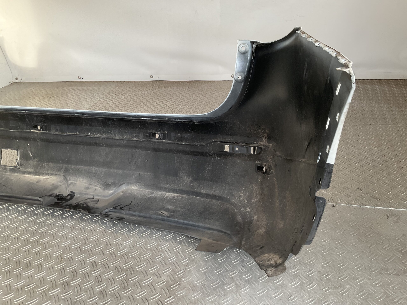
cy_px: 152
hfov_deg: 61.7
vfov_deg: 48.2
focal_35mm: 29
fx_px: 341
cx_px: 204
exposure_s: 1/60
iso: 40
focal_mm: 3
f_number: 1.8
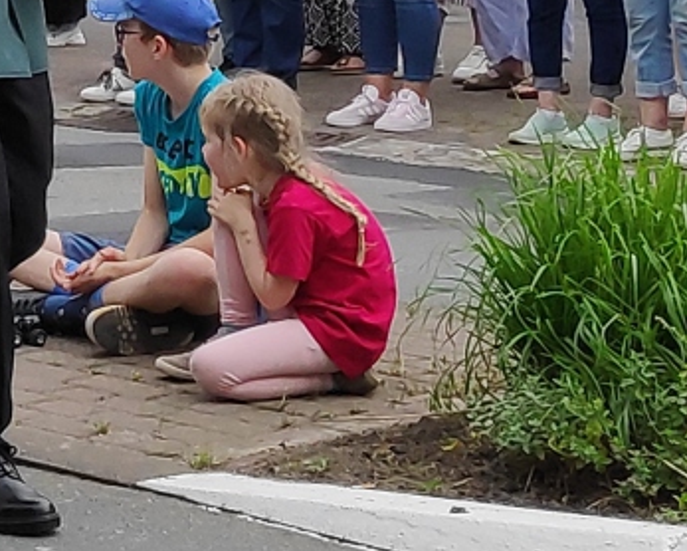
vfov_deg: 16.6
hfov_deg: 17.4
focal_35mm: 90
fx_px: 1831
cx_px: -537
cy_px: -54
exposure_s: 1/646
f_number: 1.9
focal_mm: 3.94
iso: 100
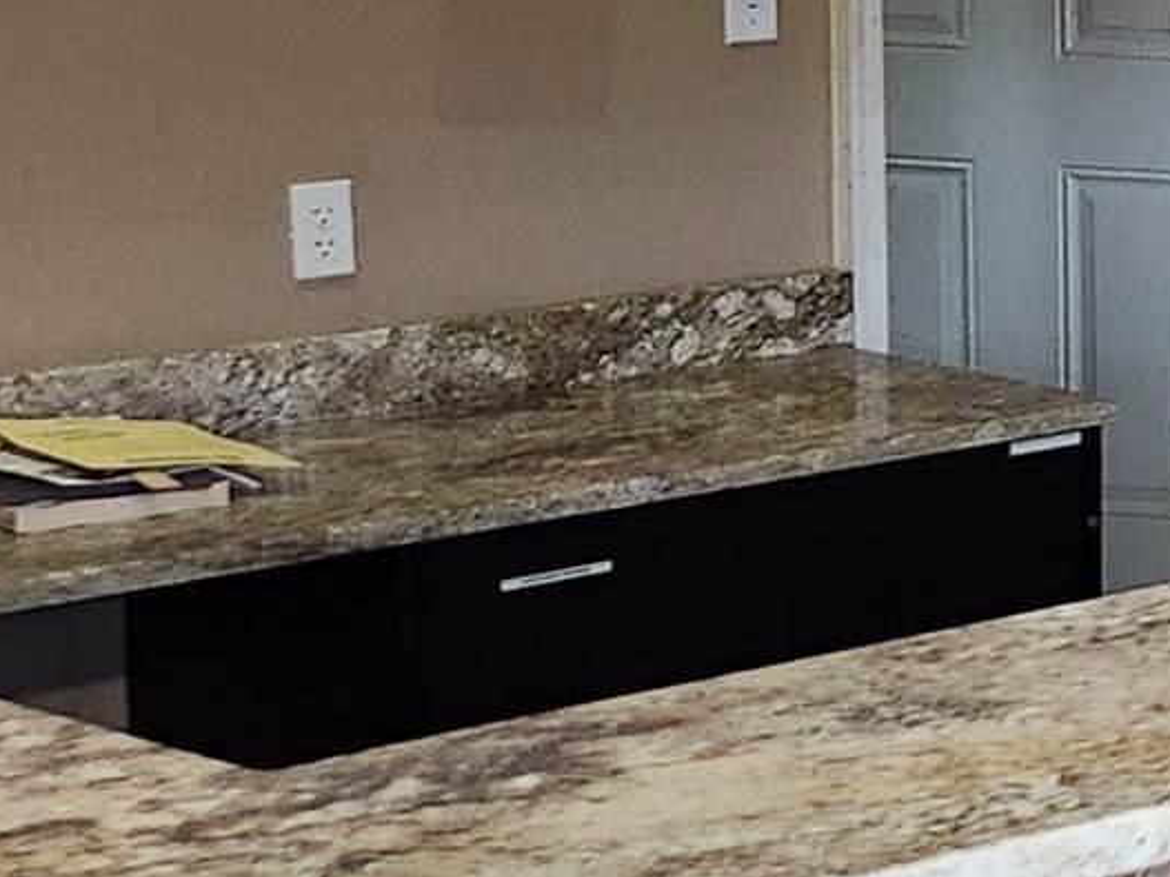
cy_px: 242
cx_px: 2926
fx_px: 4528
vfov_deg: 11.0
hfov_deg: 11.7
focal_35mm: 134
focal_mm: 5.4
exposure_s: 1/120
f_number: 1.8
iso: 320
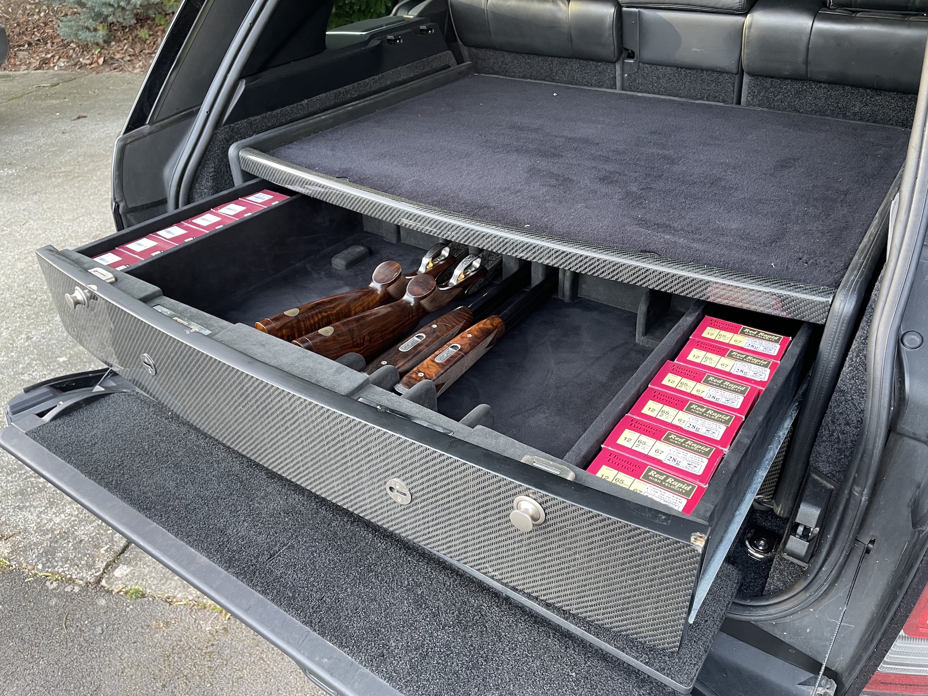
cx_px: 464
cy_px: 348
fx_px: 697
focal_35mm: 26
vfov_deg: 53.1
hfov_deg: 67.3
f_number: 1.6
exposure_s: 1/84
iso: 125
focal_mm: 4.2
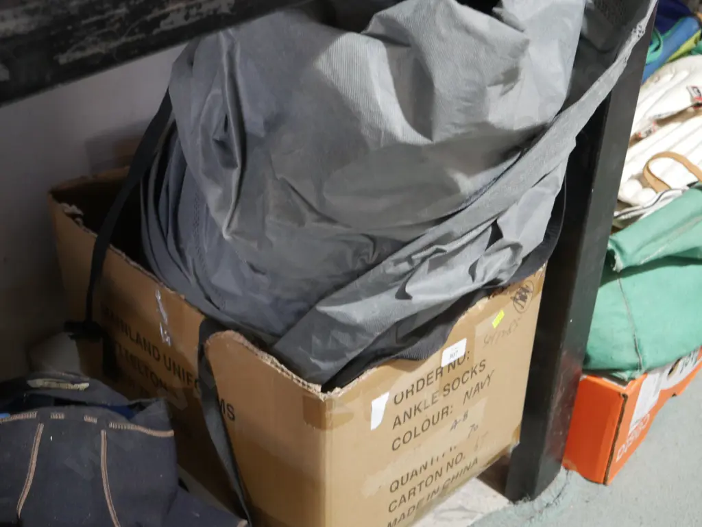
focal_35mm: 50
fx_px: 1014
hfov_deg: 38.2
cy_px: 264
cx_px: 351
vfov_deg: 29.1
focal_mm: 25
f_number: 5.3
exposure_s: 1/60
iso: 1600
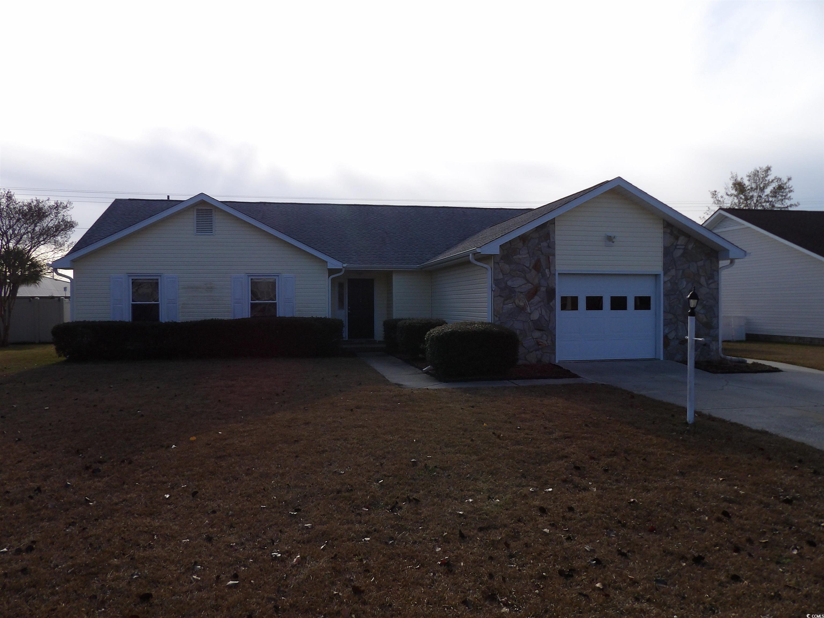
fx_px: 571
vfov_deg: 56.8
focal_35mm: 24
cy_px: 309
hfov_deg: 71.6
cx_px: 412
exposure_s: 1/978
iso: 100
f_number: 3.2
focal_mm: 4.3
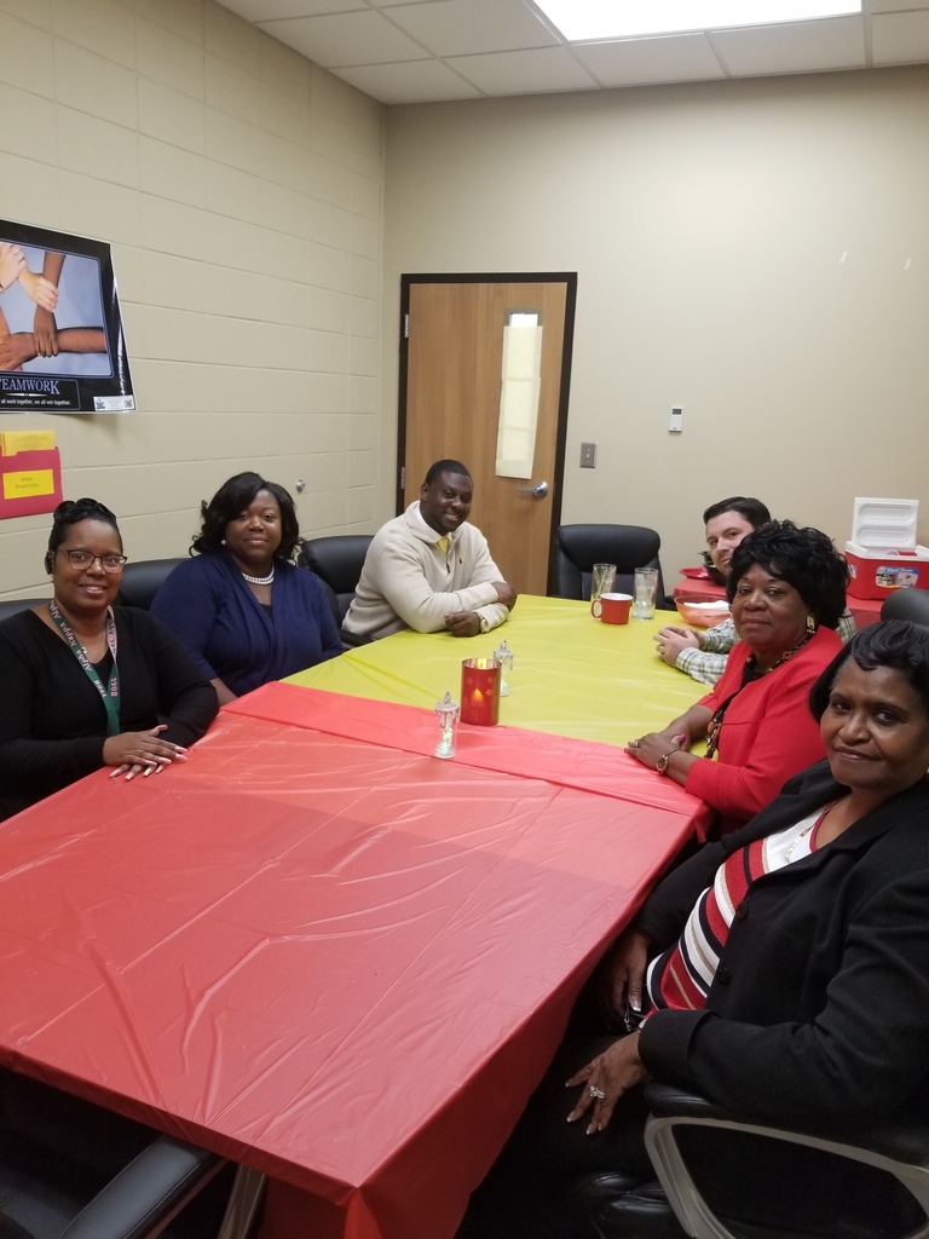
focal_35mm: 26
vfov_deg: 67.3
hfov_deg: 53.1
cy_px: 620
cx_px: 464
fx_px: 930
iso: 160
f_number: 1.7
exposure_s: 1/30
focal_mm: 4.3
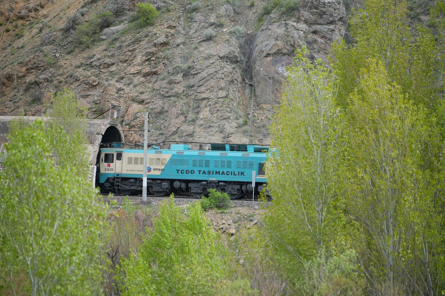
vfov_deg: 6.9
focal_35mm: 200
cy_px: 148
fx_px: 2472
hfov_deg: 10.3
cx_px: 222
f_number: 4
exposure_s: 1/1250
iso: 160
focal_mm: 200
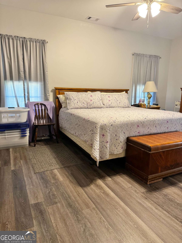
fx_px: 168
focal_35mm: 24
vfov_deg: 71.6
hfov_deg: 56.8
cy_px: 122
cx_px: 91
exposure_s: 1/60
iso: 320
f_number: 1.78
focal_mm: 6.76
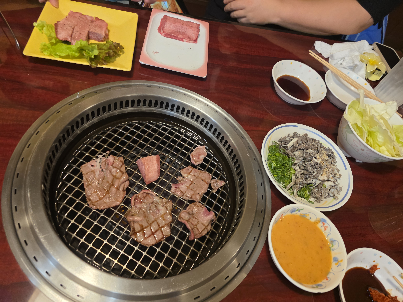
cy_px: 151
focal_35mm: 23
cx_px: 202
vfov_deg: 58.9
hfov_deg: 73.9
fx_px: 268
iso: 400
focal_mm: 6.3
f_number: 1.7
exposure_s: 1/120
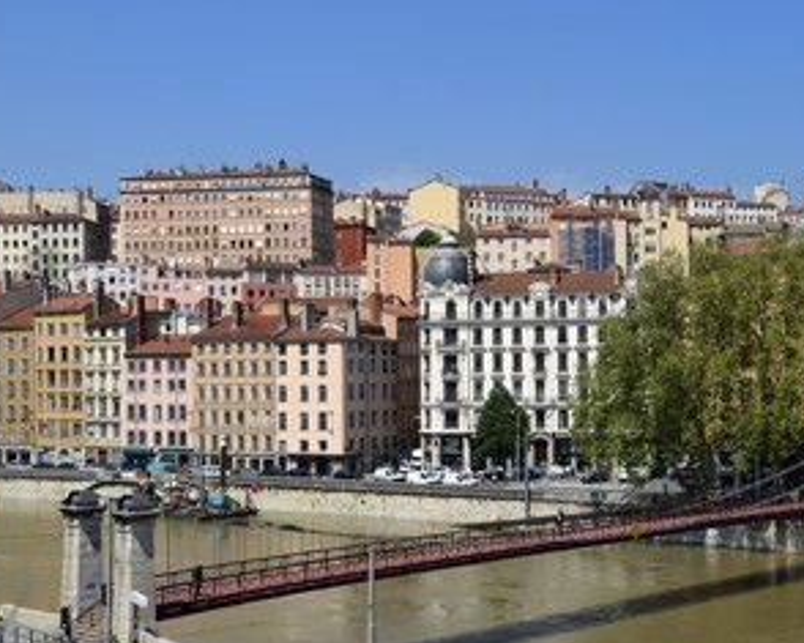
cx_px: 492
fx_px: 1403
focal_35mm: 59
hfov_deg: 31.9
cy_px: 375
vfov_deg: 25.8
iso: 200
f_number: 11
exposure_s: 1/320
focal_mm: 44
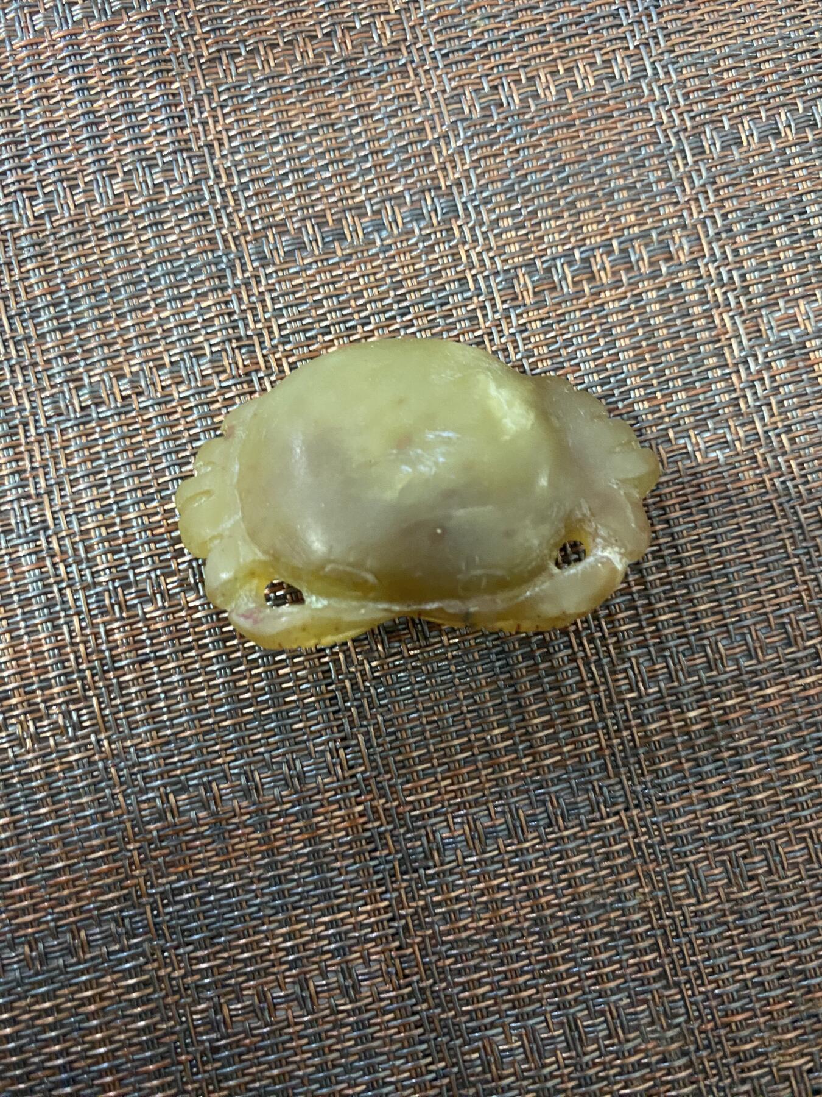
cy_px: 548
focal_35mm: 26
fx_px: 823
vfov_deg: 67.3
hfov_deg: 53.1
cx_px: 411
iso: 500
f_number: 1.8
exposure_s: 1/33
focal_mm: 4.25
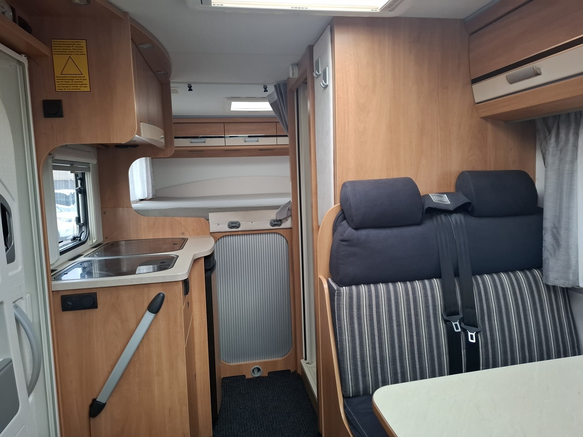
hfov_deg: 73.9
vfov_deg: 58.9
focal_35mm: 23
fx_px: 387
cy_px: 218
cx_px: 292
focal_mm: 5.54
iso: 320
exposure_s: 1/33
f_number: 1.8
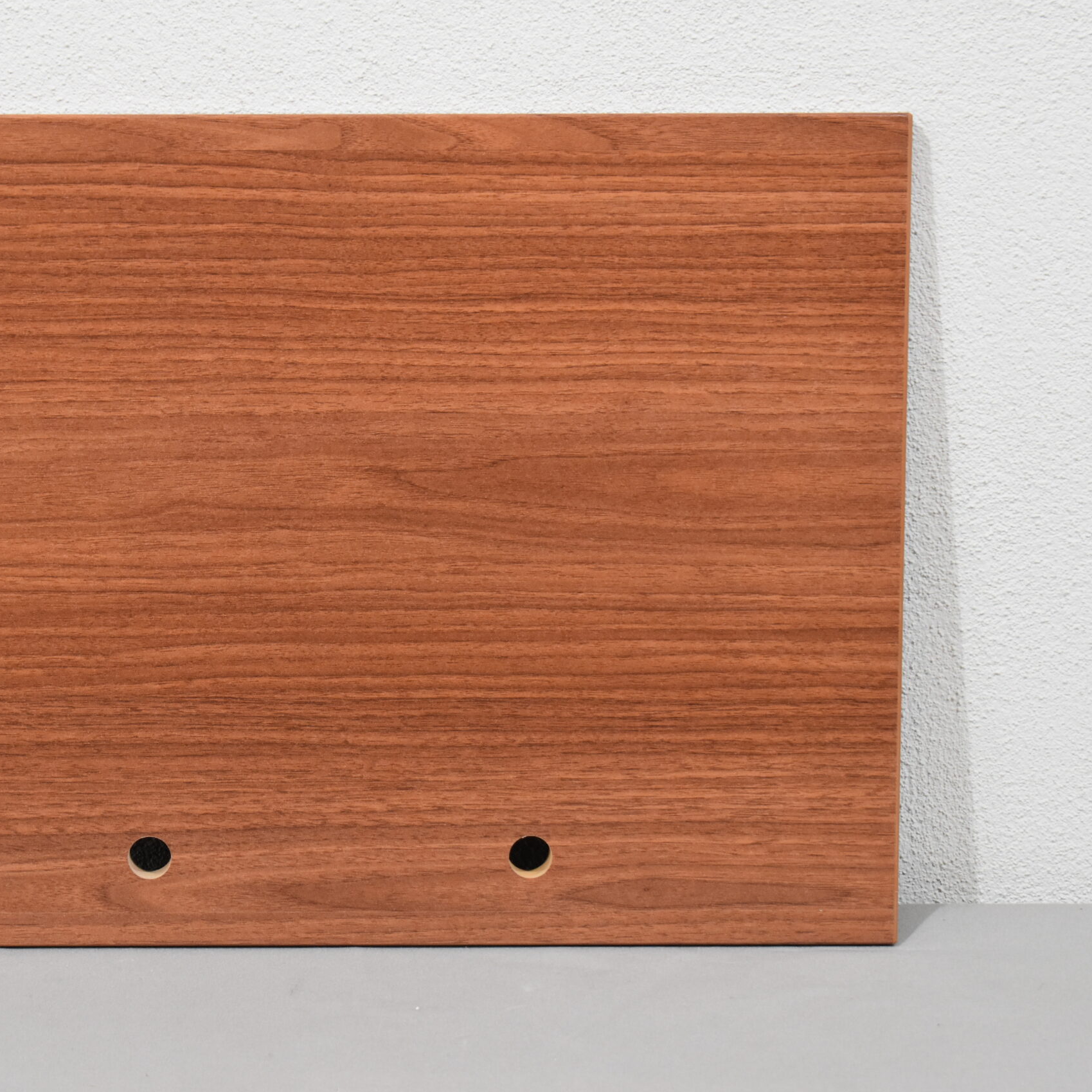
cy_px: 546
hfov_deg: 16.4
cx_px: 325
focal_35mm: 106
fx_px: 3770
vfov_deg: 16.5
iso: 1100
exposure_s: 1/125
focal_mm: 55
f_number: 5.6
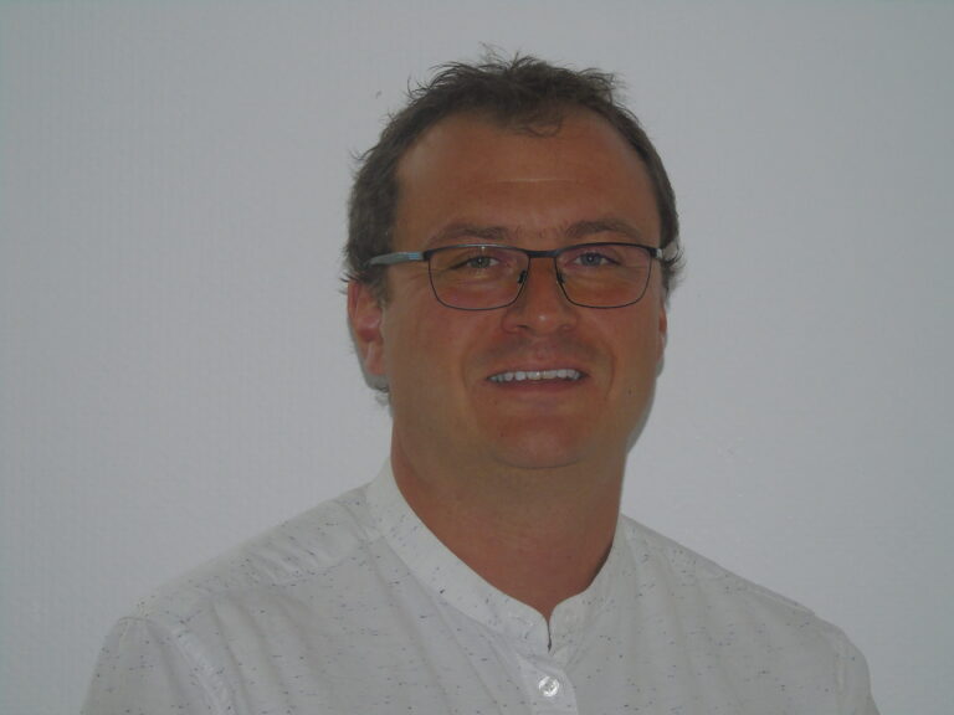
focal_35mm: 162
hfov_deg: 12.2
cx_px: 477
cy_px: 358
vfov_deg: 9.2
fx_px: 4465
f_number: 4.9
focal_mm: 29
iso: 200
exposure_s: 1/60
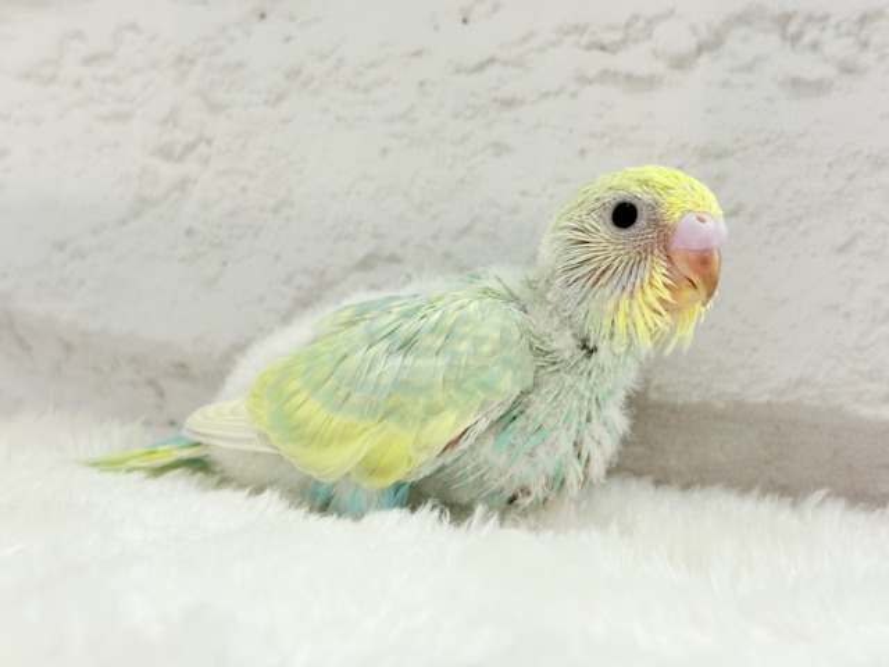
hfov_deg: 36.8
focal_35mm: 52
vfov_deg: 28.0
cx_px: 444
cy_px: 334
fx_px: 1335
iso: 32
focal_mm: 5.96
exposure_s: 1/50
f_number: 1.6
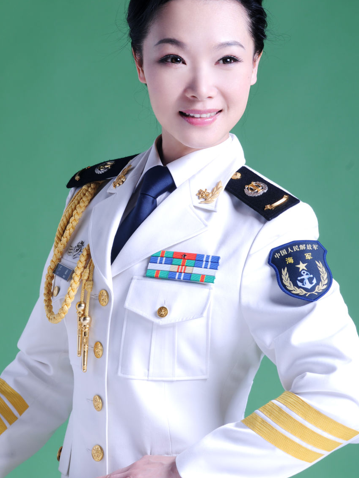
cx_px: 180
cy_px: 215
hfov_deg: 10.7
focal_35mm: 139
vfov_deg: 14.2
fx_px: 1916
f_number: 11
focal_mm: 85
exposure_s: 1/160
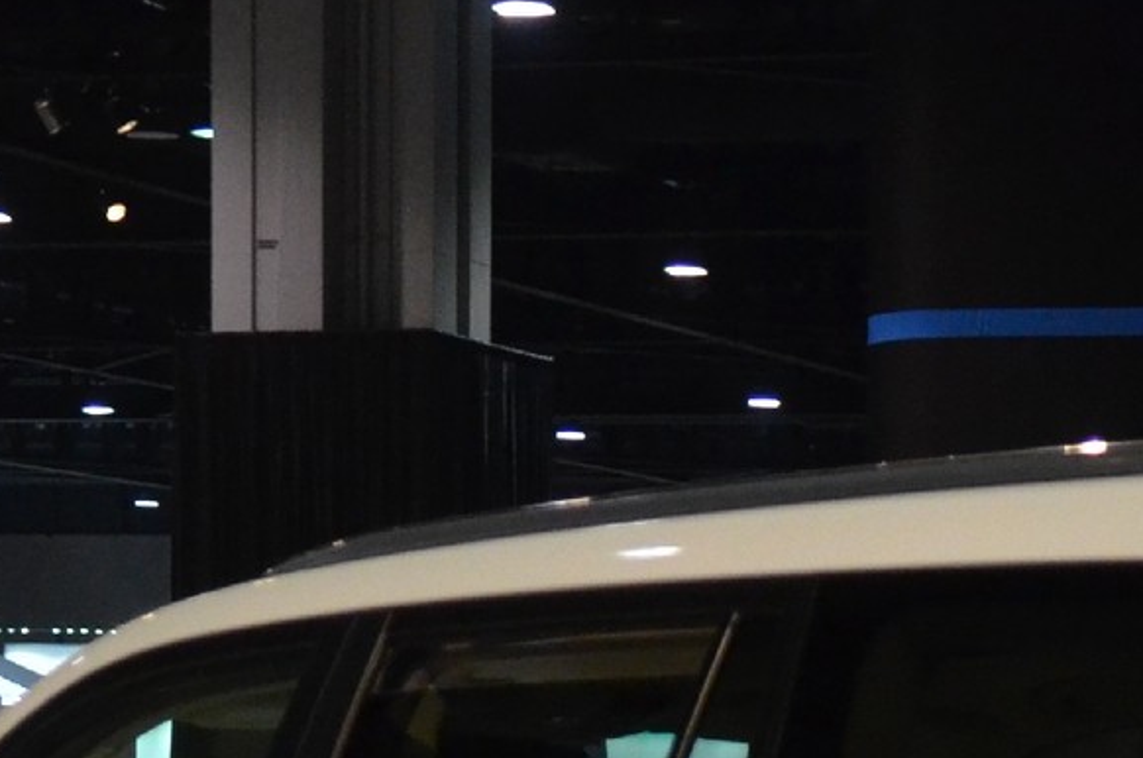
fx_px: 4696
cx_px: 1121
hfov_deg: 13.7
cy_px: 1351
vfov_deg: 8.9
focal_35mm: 148
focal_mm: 23
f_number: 2.8
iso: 1600
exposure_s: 1/160
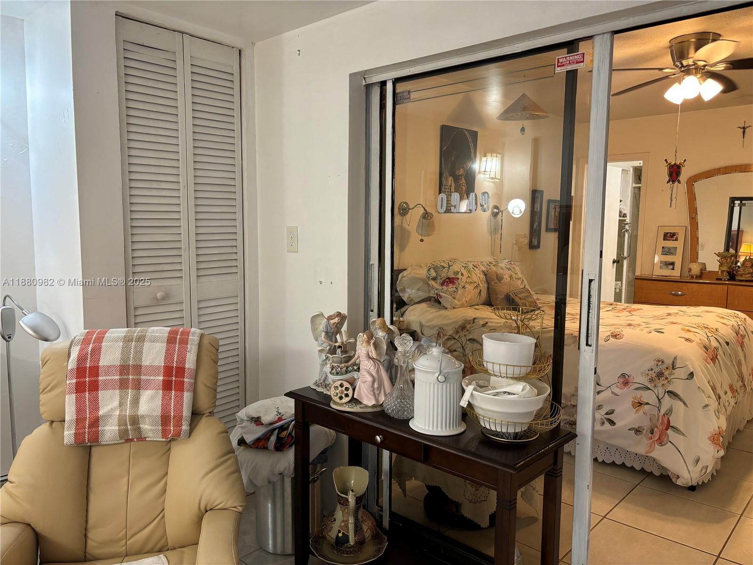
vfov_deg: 53.1
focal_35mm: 26
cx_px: 376
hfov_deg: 67.3
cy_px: 282
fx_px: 566
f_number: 1.6
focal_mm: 5.96
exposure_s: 1/60
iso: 125
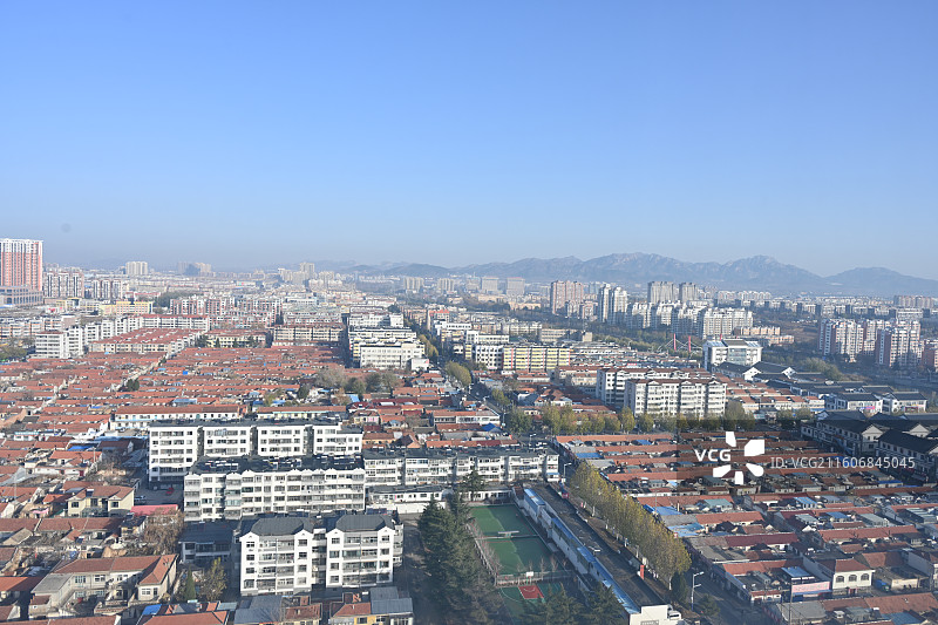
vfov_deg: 53.1
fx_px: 625
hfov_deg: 73.8
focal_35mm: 24
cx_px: 469
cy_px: 312
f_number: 8
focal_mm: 24
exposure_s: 1/125
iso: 64
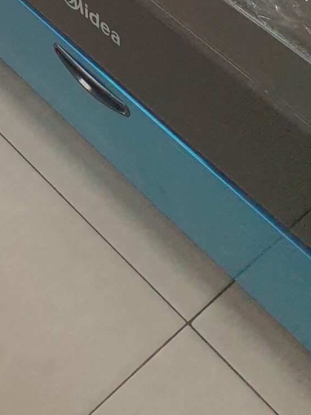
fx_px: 1066
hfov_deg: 16.6
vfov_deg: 18.7
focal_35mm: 89
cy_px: -251
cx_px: 140
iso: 320
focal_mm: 4.3
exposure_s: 1/60
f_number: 2.4
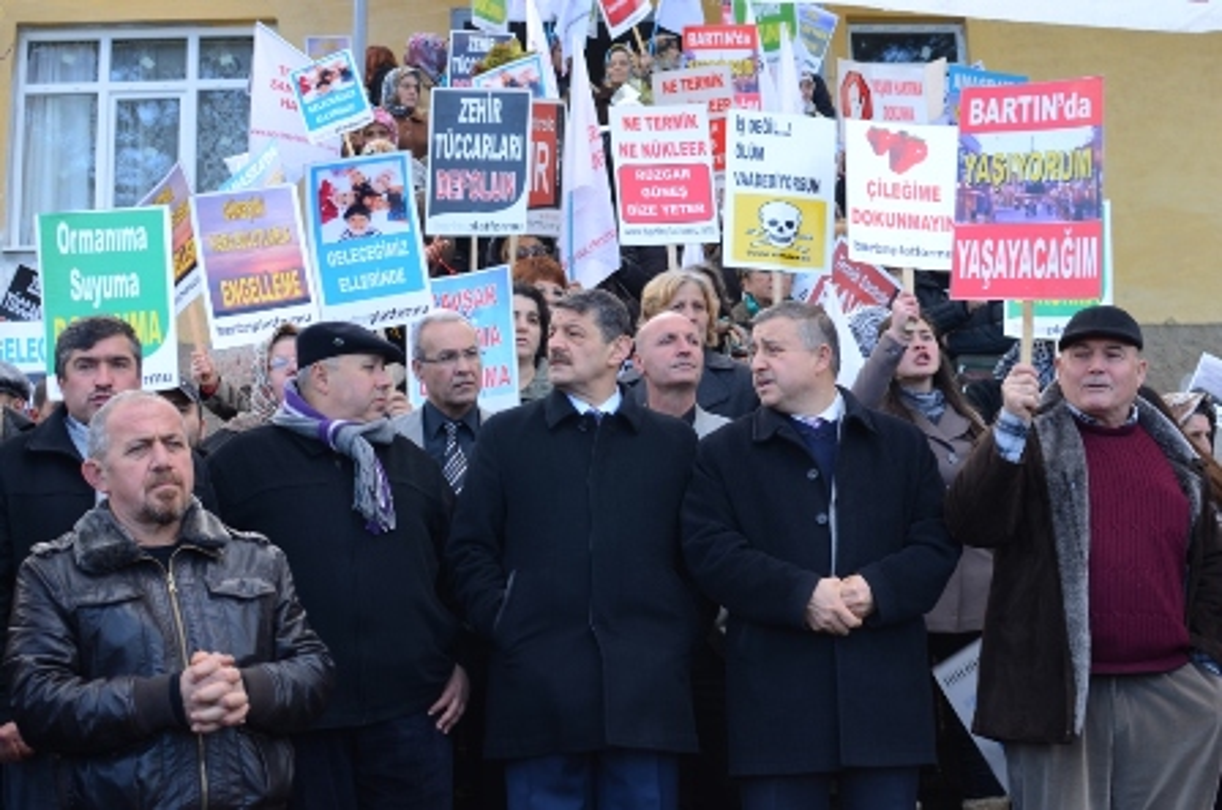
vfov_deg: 25.7
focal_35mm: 52
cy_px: 405
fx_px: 1779
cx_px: 611
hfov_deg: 37.9
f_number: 5
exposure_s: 1/80
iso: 100
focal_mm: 35
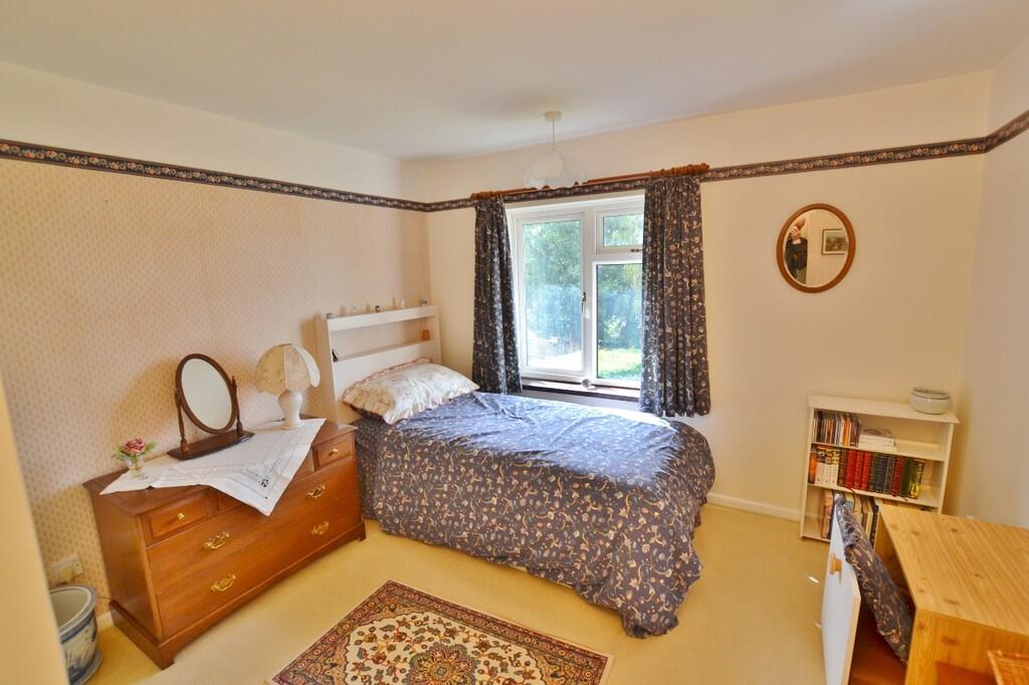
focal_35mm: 15
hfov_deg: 100.4
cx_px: 514
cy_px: 342
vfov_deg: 77.3
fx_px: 429
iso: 400
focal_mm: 10
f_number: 5
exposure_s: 1/100
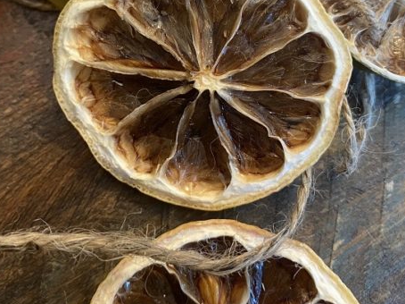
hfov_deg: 42.9
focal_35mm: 44
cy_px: 69
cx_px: 176
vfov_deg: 32.1
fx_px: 515
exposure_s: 1/60
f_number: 1.8
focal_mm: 4.25
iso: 250
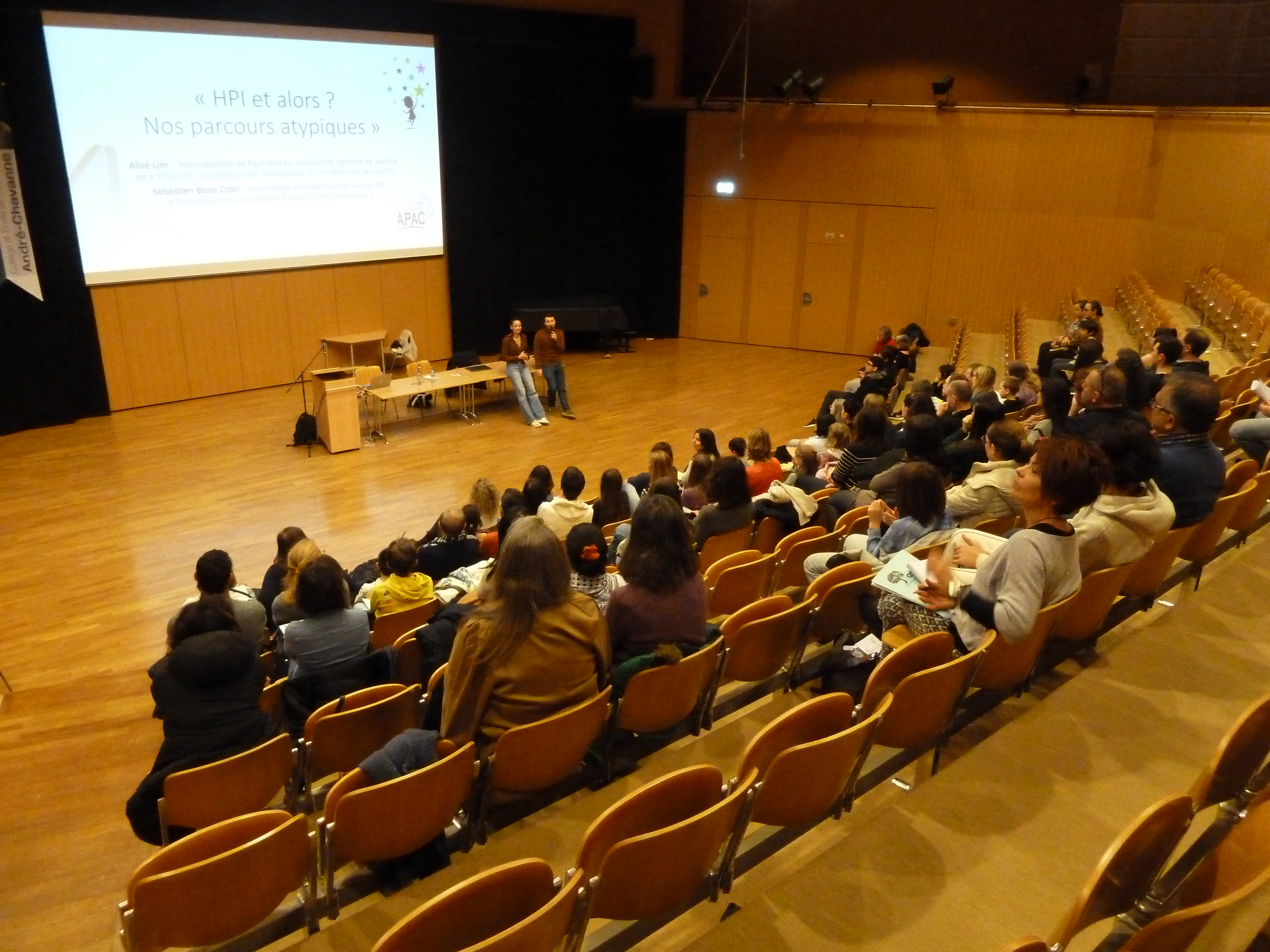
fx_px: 917
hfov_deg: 69.4
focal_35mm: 25
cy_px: 476
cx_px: 635
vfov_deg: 54.9
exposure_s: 1/15
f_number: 3.3
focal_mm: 4.1
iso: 1000
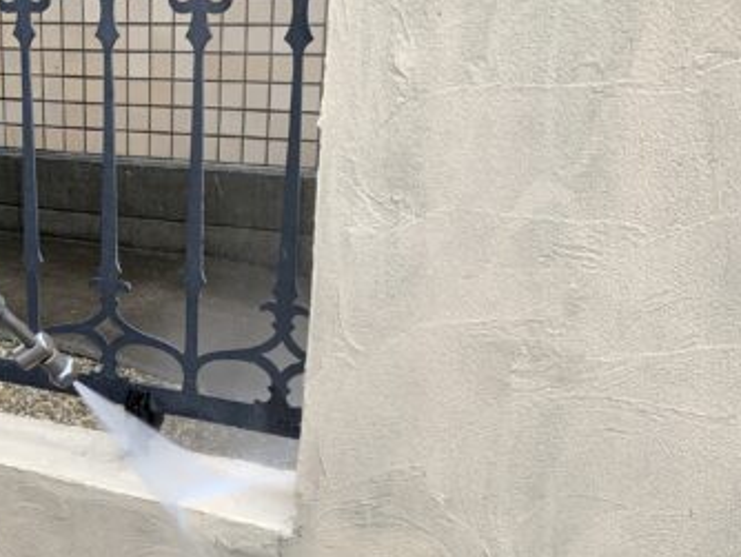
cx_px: 18
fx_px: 1200
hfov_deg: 31.9
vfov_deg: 25.3
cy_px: 506
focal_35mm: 56
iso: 25
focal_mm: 4.25
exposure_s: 1/145
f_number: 1.8
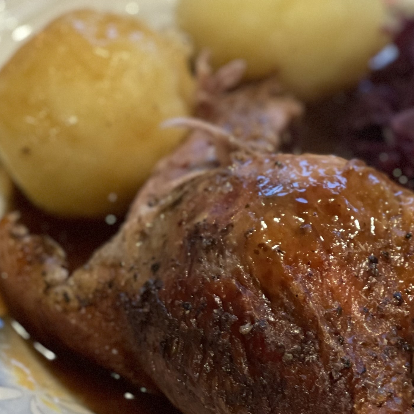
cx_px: 363
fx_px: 1800
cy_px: 98
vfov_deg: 13.1
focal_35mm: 133
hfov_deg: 13.0
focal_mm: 6
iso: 400
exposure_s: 1/25
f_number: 2
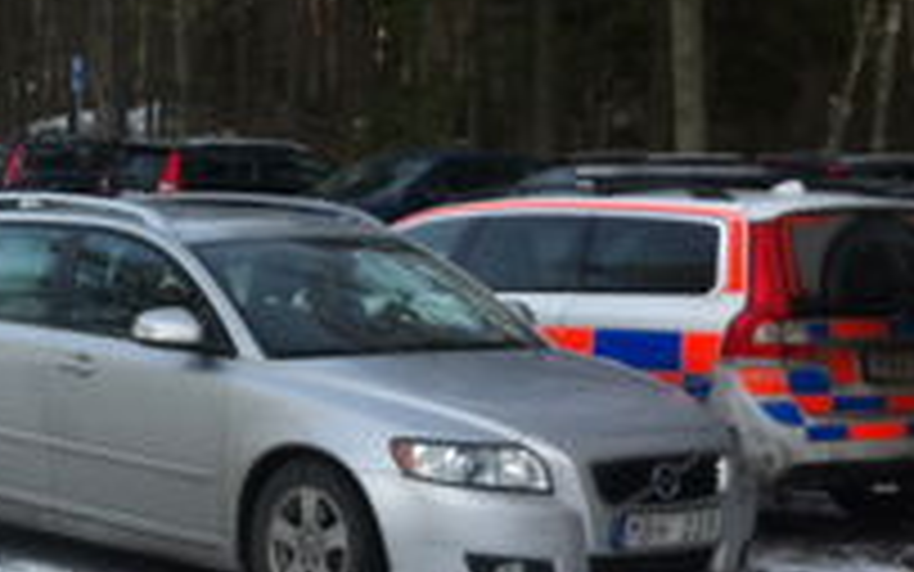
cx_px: 0
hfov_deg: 17.4
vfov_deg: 11.2
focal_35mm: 117
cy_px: 104
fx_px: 2915
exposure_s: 1/160
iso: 80
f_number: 2.8
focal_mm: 3.85
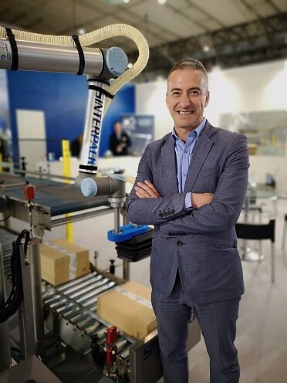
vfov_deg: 65.3
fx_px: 298
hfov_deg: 51.4
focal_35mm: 27
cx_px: 144
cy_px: 192
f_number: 1.8
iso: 125
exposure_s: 1/50
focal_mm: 3.95
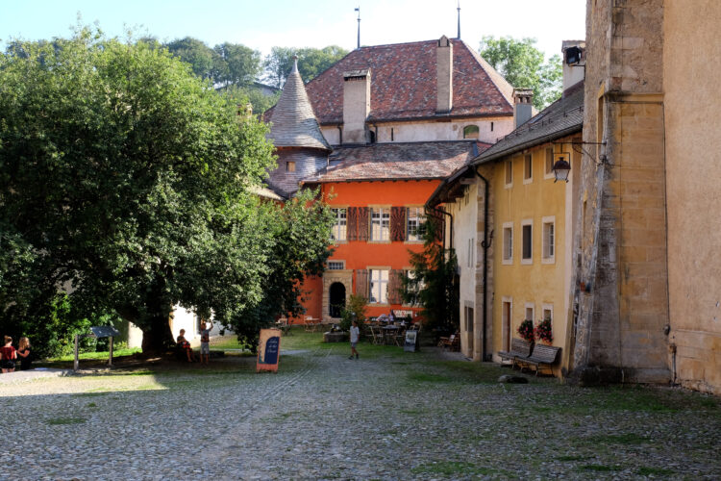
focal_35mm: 49
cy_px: 240
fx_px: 981
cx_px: 360
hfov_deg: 40.3
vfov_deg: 27.5
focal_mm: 32.6
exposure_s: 1/40
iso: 400
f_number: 14
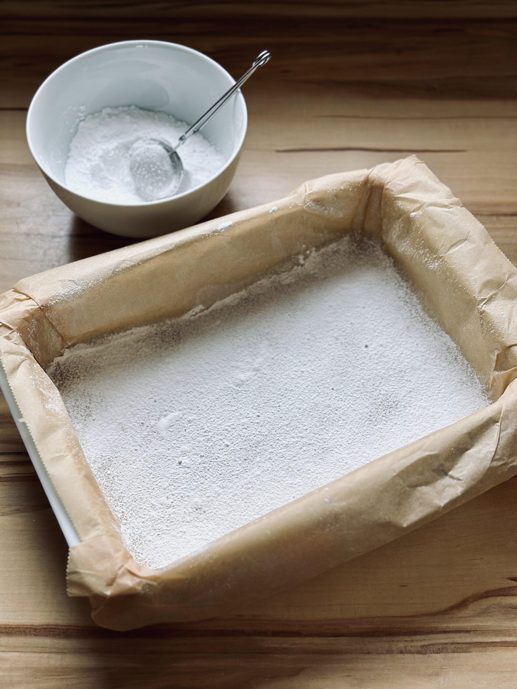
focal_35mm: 48
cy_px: 344
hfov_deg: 30.3
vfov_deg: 39.7
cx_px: 258
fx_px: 956
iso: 64
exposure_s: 1/157
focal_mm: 6.86
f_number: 1.78
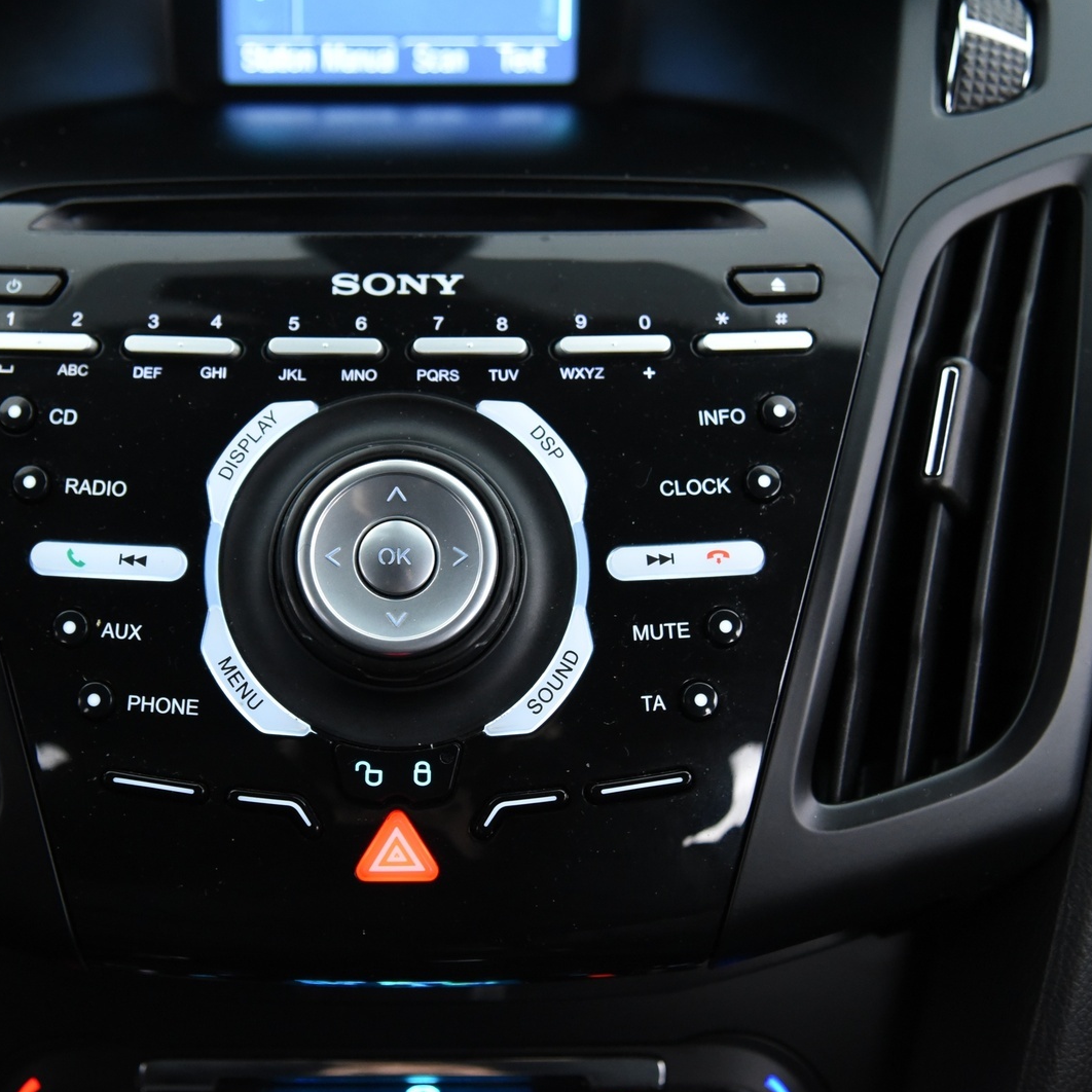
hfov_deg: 29.9
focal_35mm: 57
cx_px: 393
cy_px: 554
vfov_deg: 30.0
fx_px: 2034
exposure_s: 1/20
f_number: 4
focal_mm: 44
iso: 4000
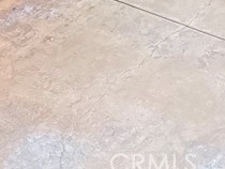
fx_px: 761
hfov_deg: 16.5
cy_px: -232
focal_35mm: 117
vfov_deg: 10.8
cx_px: 223
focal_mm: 6.76
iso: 1600
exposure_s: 1/20
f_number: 1.78
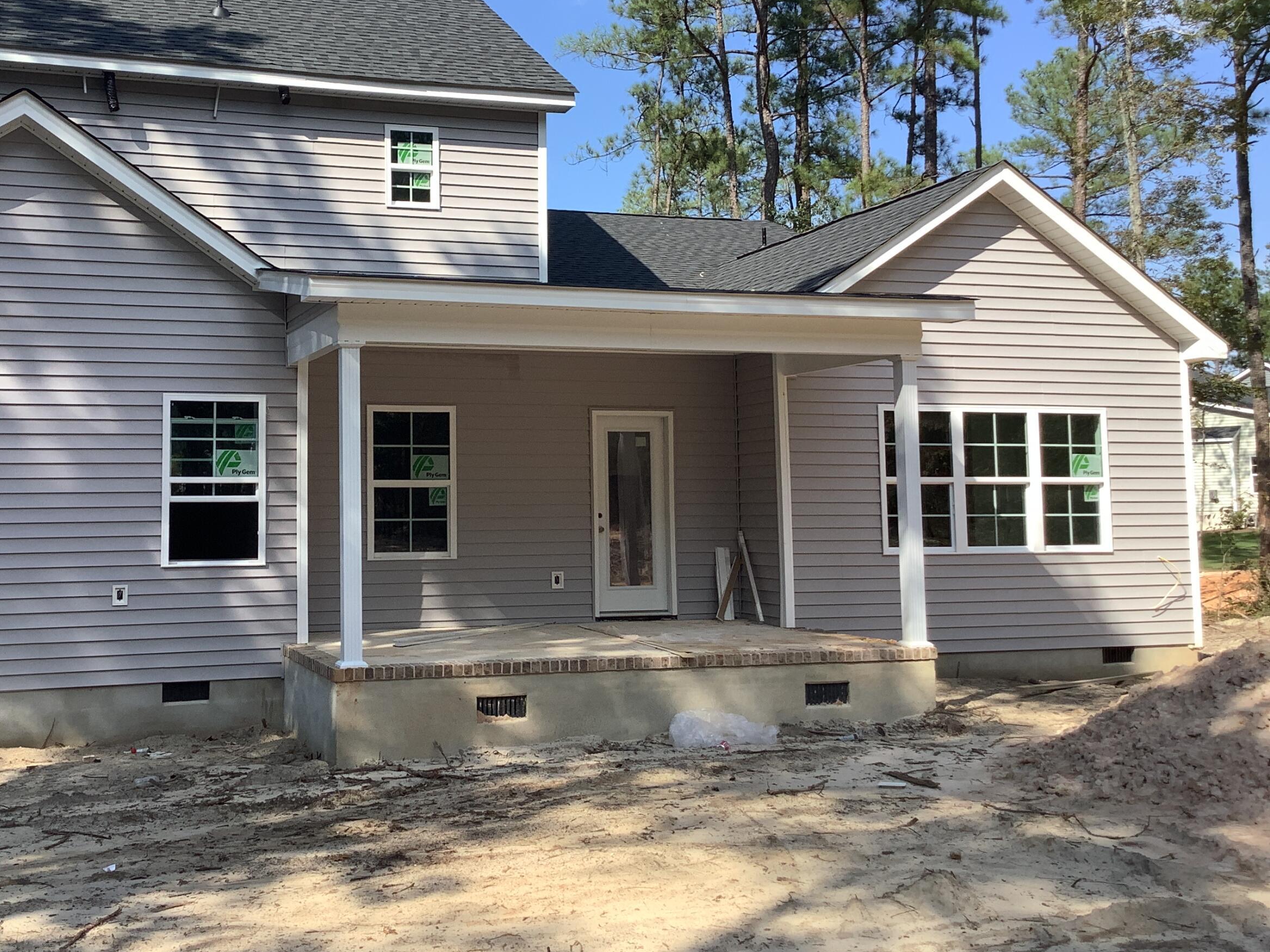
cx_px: 451
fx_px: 1468
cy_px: 392
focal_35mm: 40
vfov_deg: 35.9
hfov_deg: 46.2
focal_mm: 3.3
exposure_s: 1/747
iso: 25
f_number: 2.4
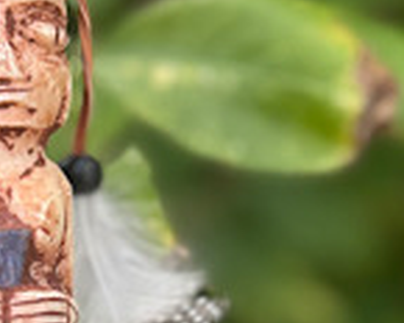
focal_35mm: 97
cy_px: 322
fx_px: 1160
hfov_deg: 19.3
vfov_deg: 15.6
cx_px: 14
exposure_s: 1/376
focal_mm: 5.7
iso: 50
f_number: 1.5
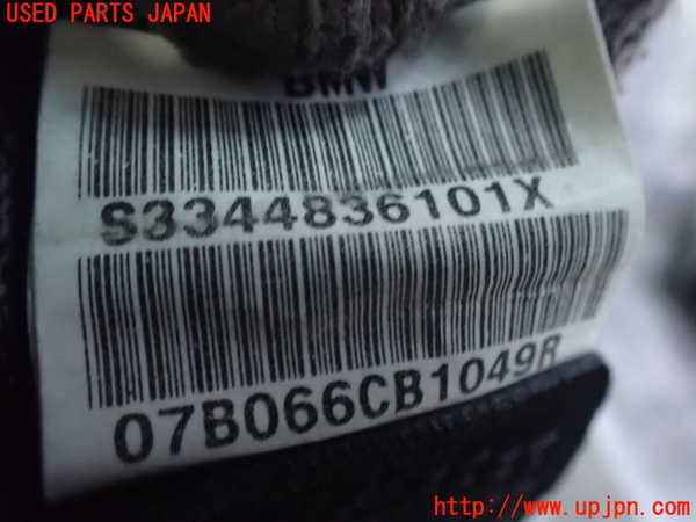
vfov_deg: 46.8
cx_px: 348
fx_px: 603
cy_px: 261
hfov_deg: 60.0
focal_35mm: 30
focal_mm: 5.4
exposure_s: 1/15
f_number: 2.3
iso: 1600
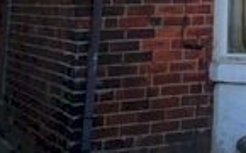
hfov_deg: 14.7
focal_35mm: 123
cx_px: 451
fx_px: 823
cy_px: -154
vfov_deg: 9.8
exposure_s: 1/320
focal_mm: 4.1
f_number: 3.5
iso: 80
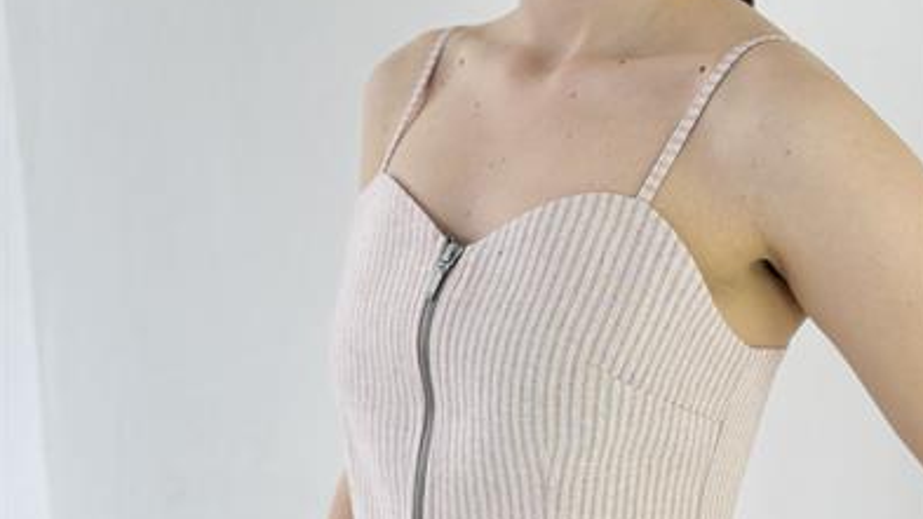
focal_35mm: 71
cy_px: 332
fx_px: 1738
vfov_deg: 17.0
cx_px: 467
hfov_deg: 29.7
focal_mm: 6.76
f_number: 1.78
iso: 64
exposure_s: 1/153
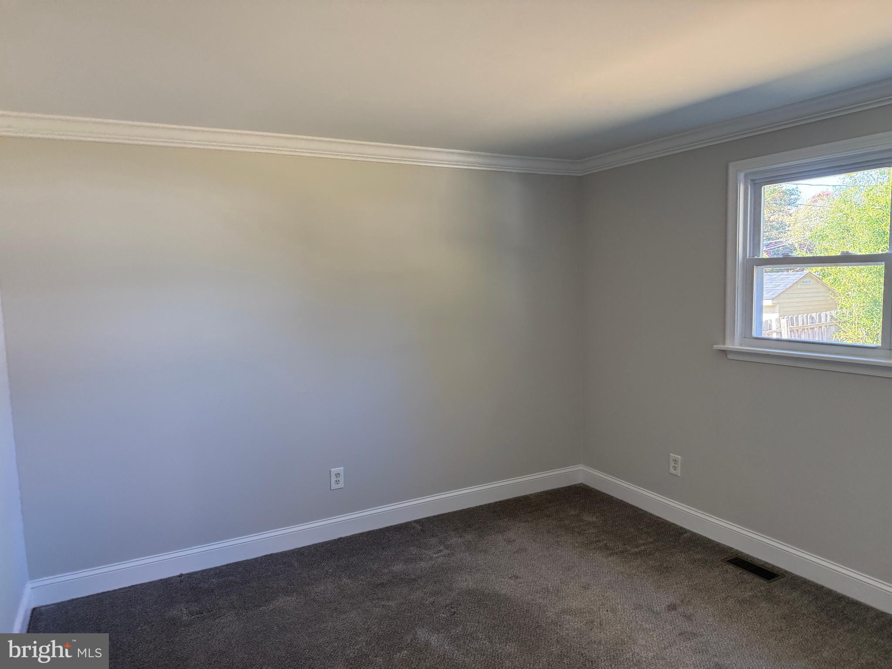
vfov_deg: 56.8
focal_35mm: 24
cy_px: 334
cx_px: 446
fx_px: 618
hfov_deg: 71.6
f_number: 1.78
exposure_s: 1/120
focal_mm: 6.76
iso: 250
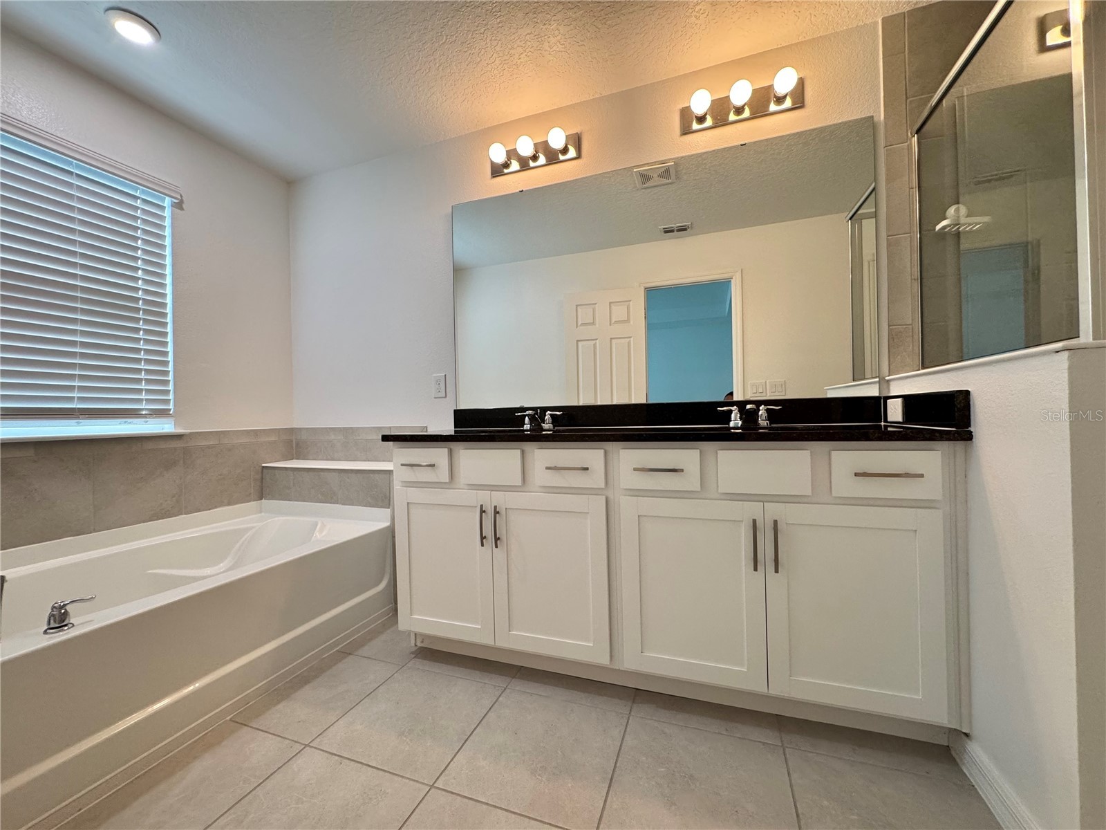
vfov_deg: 85.7
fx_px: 447
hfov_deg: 102.1
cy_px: 415
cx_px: 553
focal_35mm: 14
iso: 200
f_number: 2.2
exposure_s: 1/120
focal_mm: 2.22
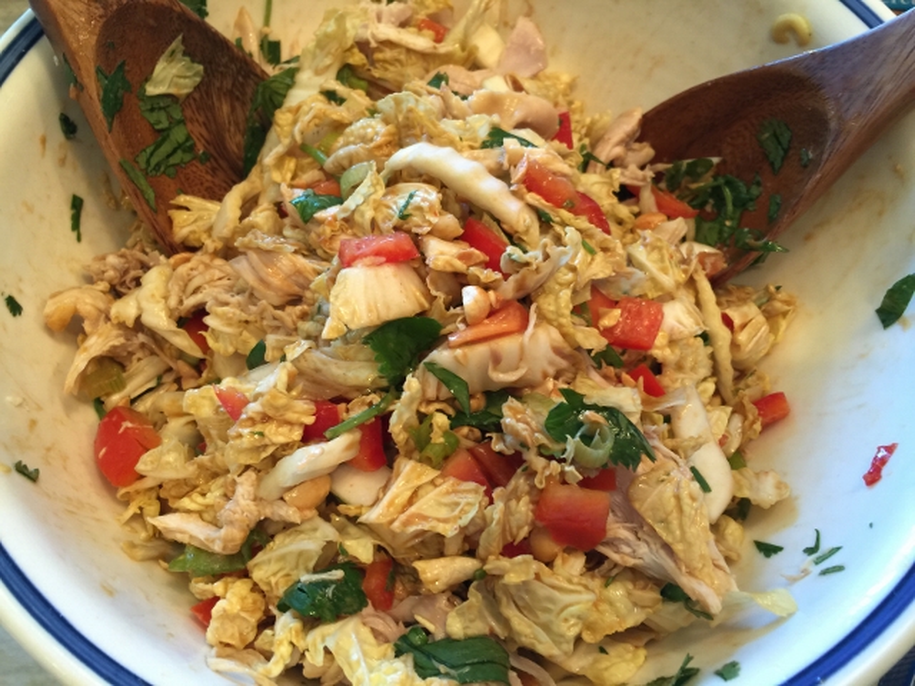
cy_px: 343
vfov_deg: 48.2
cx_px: 458
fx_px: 767
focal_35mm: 29
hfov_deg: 61.7
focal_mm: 4.15
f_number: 2.2
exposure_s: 1/15
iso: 40
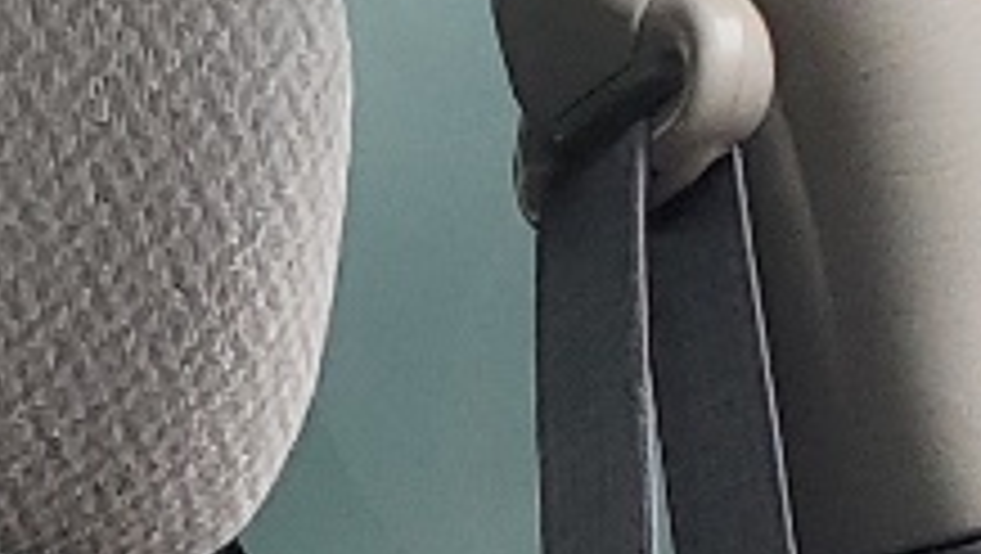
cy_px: 1405
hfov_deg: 8.3
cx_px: -2182
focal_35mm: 208
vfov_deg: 5.6
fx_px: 5415
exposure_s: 1/120
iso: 55
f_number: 1.5
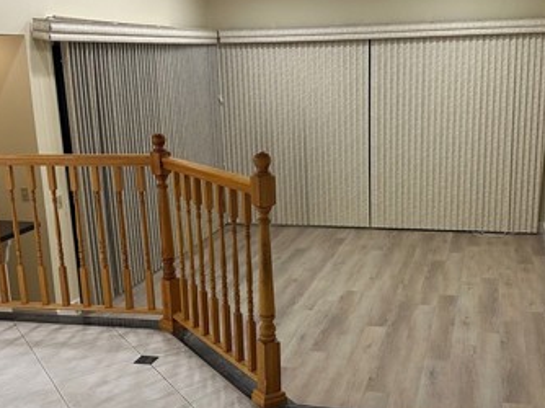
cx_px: 304
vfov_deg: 31.4
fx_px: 724
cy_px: 238
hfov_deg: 41.2
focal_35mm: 46
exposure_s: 1/120
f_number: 1.78
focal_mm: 6.86
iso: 200
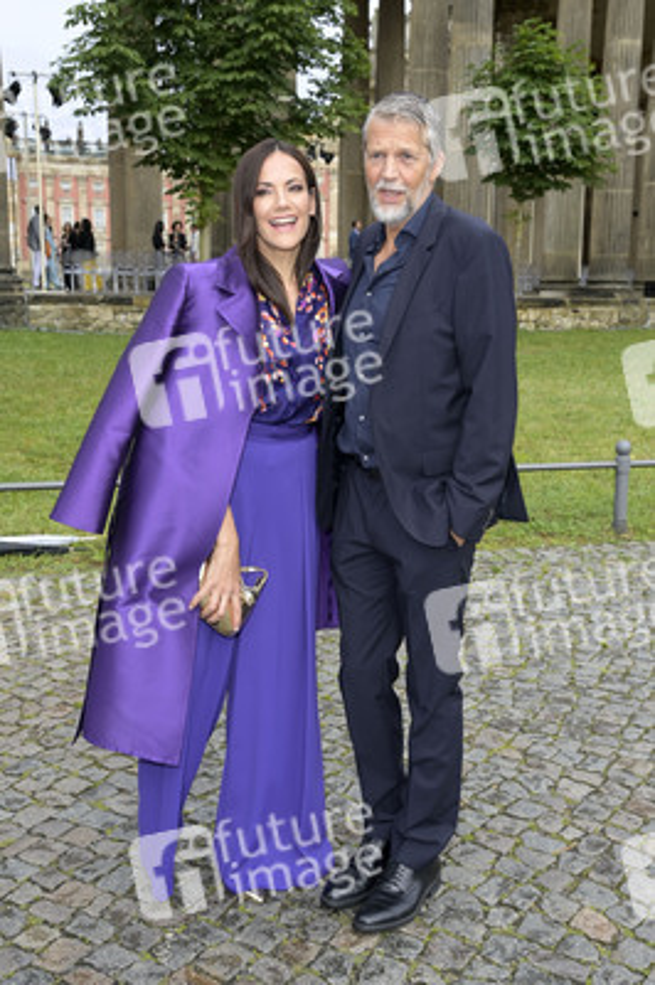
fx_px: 1039
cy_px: 492
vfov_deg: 50.7
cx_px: 328
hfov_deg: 35.0
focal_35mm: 38
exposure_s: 1/250
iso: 320
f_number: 6.3
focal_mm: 38
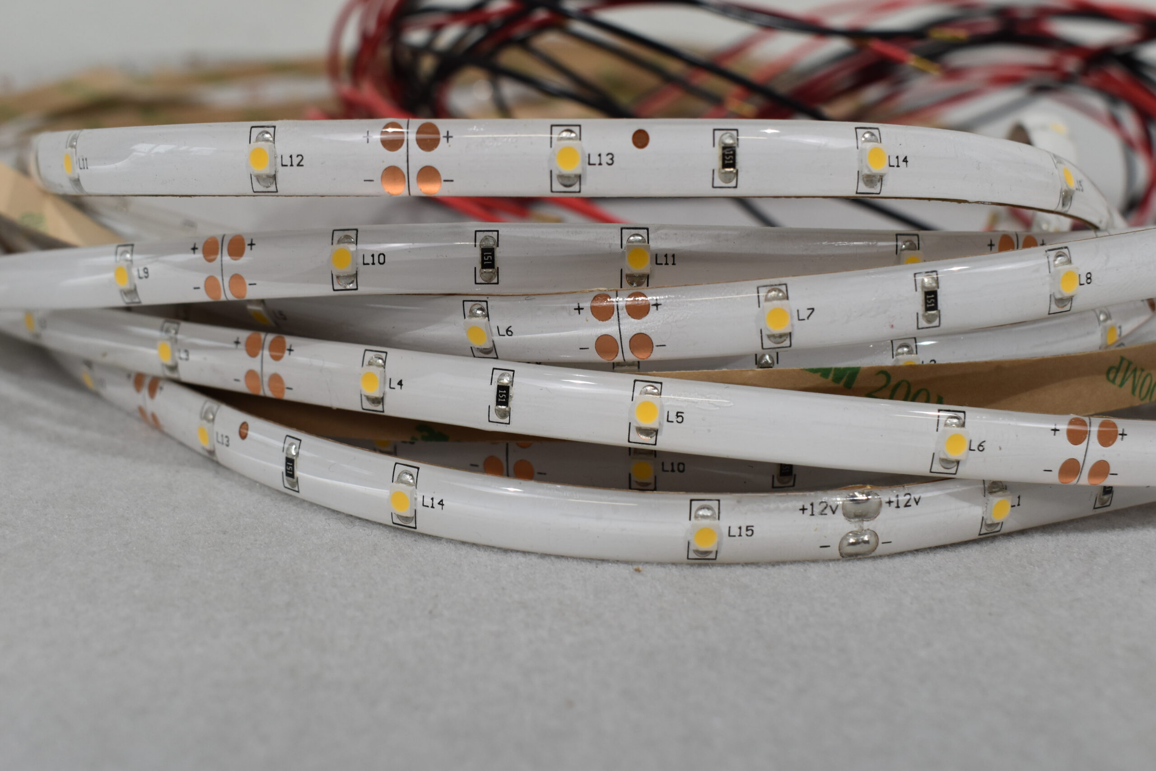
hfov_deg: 49.6
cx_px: 578
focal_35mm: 39
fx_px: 1252
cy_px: 386
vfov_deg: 34.2
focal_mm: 26
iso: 400
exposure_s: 1/60
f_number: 8
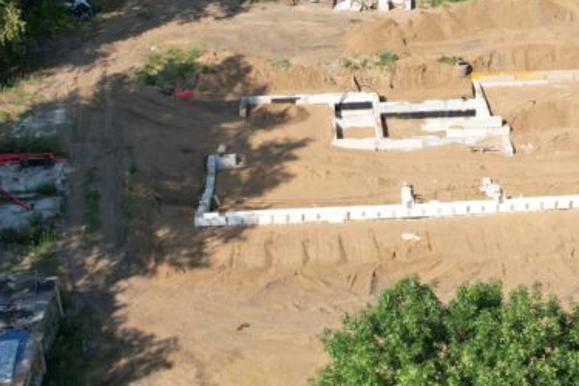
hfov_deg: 33.0
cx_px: 400
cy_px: 49
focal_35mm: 60
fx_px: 965
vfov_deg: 22.2
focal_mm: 8.38
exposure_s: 1/1500
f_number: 2.8
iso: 110
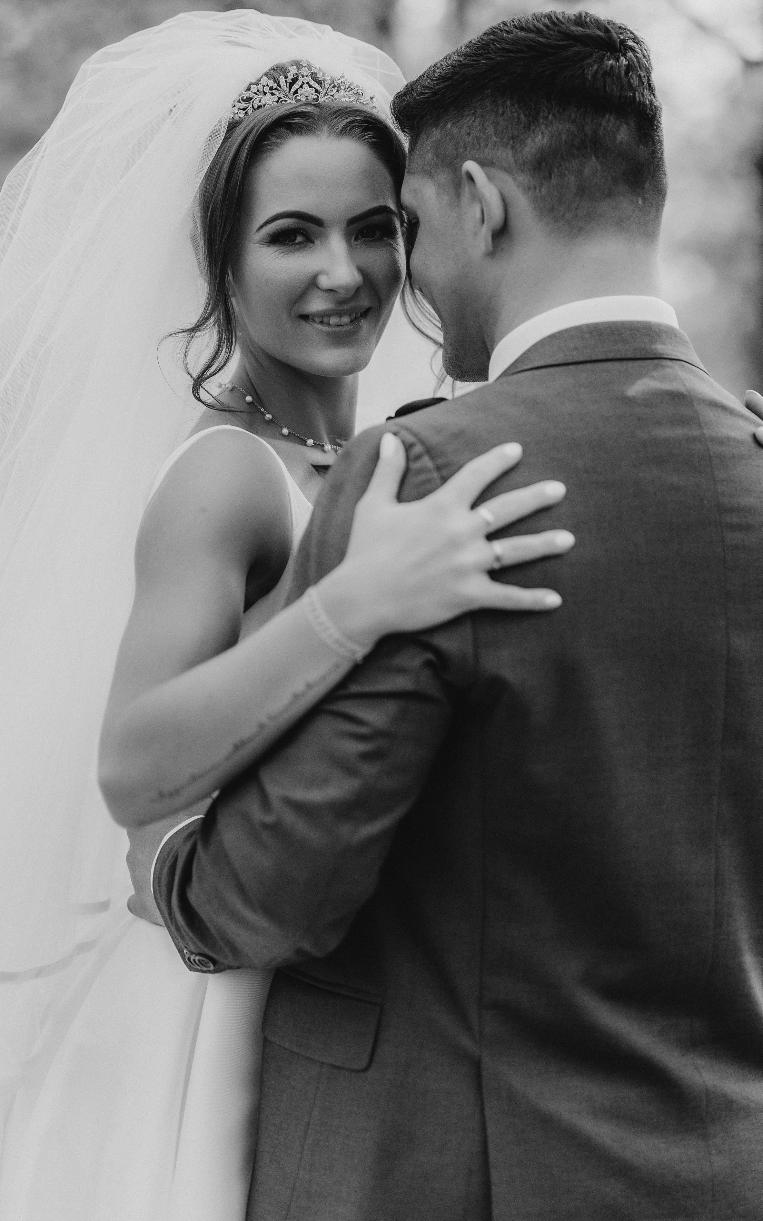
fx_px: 3127
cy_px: 562
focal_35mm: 94
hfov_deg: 13.9
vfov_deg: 22.1
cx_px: 359
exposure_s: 1/1250
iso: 200
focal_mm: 85
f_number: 2.2
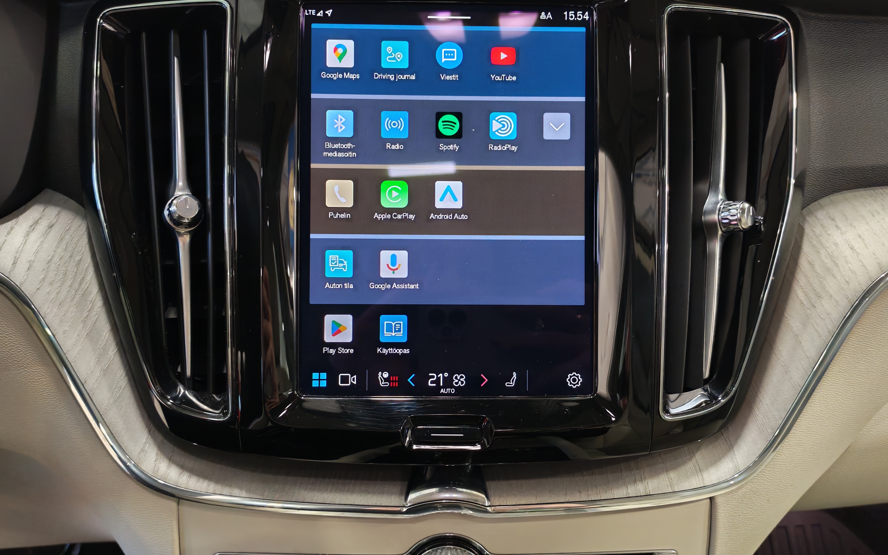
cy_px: 293
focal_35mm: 34
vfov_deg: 37.3
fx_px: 823
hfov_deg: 56.7
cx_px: 444
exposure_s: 1/50
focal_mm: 6.12
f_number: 1.9
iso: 1137
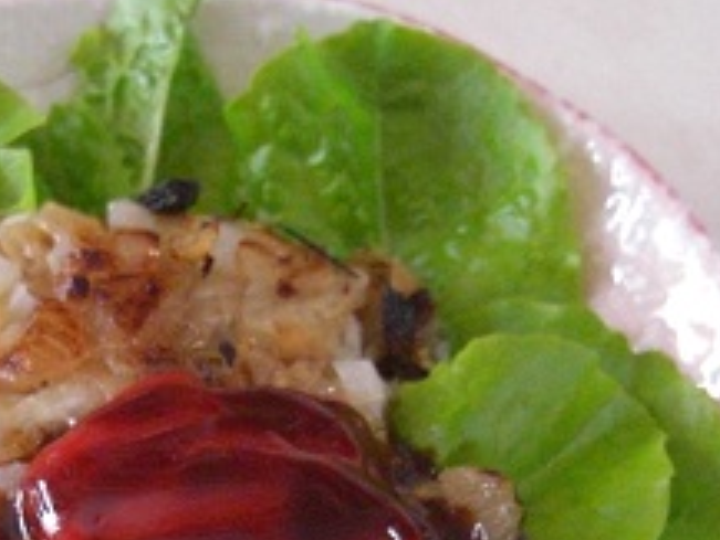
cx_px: 149
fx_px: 1748
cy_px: 527
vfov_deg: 17.2
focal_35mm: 84
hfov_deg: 23.0
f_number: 2.8
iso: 800
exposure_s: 1/20
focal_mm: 7.9
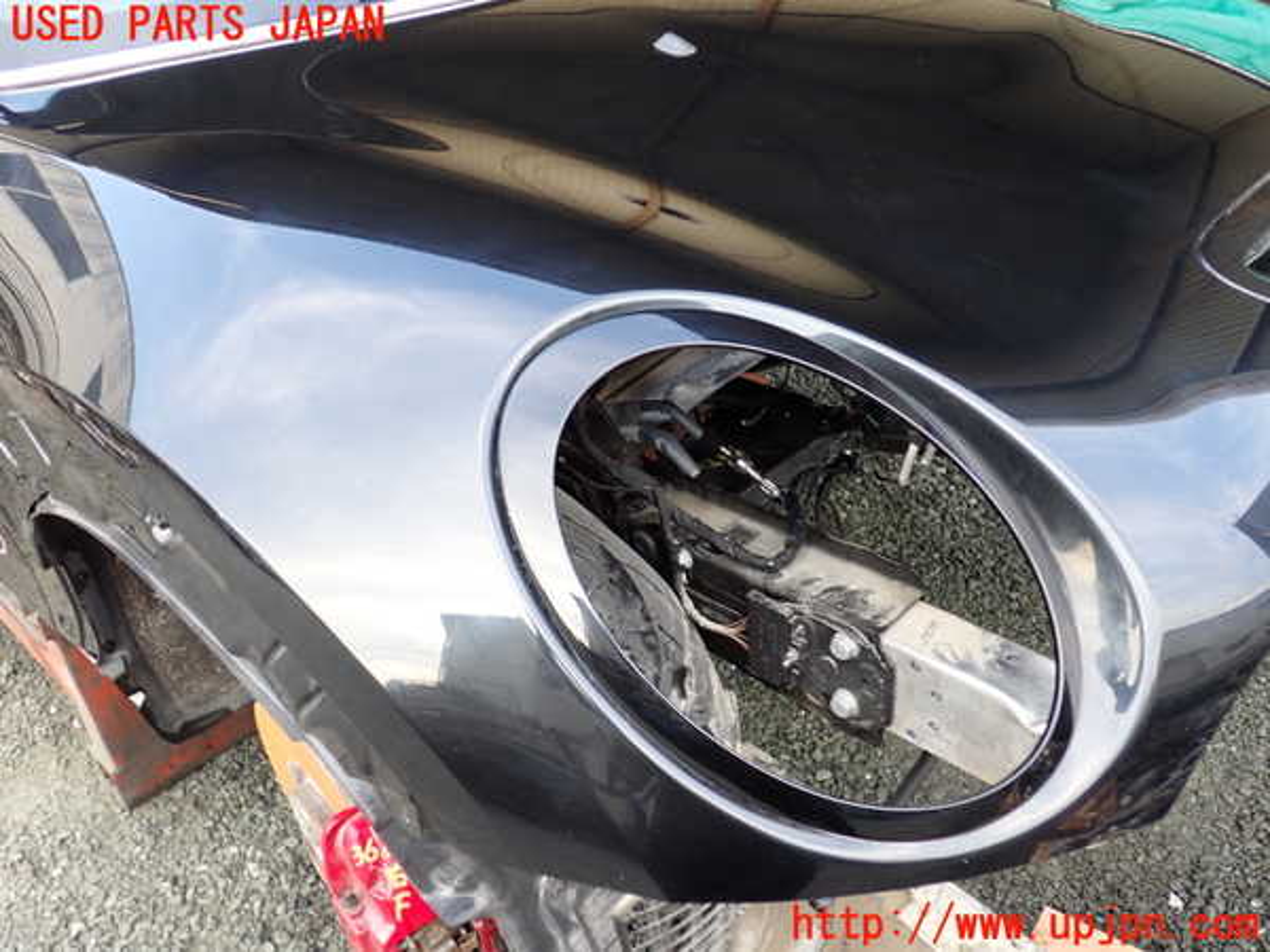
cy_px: 476
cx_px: 635
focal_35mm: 30
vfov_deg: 46.8
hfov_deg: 60.0
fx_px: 1101
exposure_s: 1/50
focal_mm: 5.4
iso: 200
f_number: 2.3
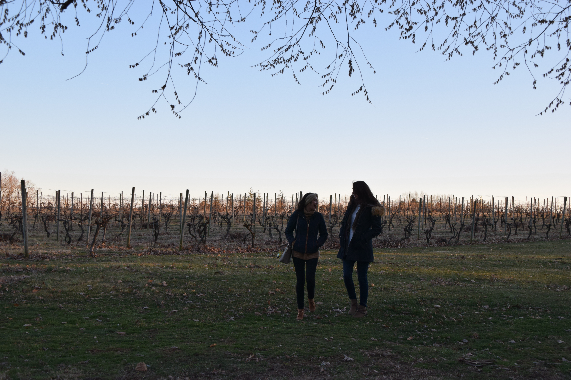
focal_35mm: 46
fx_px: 737
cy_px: 190
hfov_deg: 42.3
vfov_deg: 28.9
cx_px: 286
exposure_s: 1/200
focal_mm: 31
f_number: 7.1
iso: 400
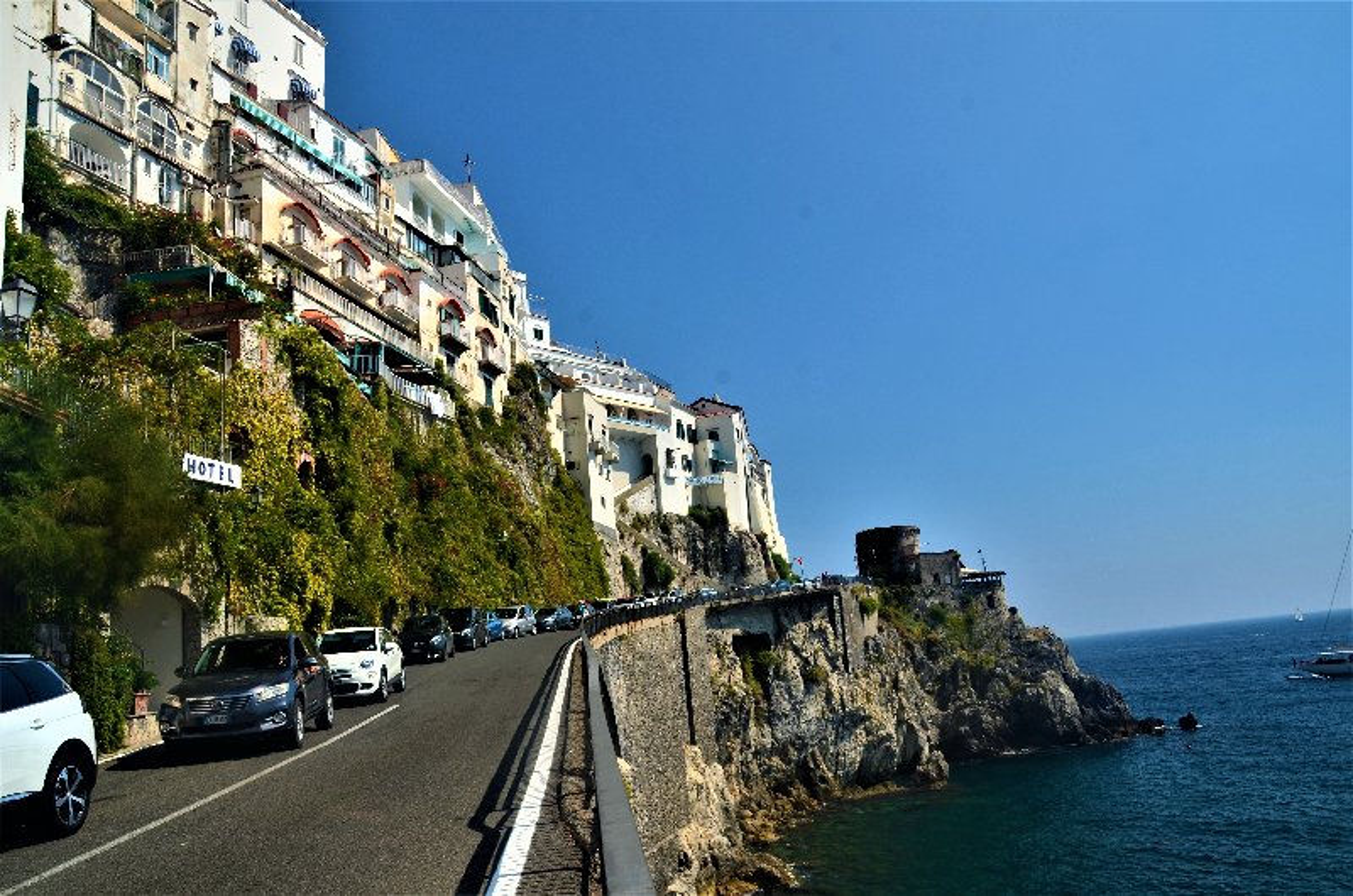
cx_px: 676
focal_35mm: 27
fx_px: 1013
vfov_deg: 47.7
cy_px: 448
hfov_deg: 67.5
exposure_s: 1/125
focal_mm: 18
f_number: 11
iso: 140
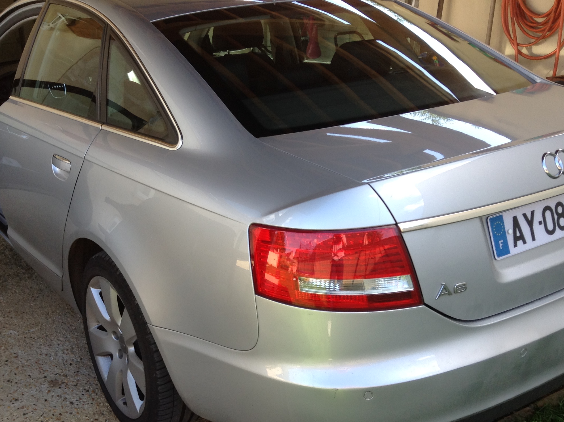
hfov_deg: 43.8
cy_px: 257
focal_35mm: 43
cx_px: 246
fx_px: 700
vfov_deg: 33.4
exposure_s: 1/120
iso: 32
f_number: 2.4
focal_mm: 3.3
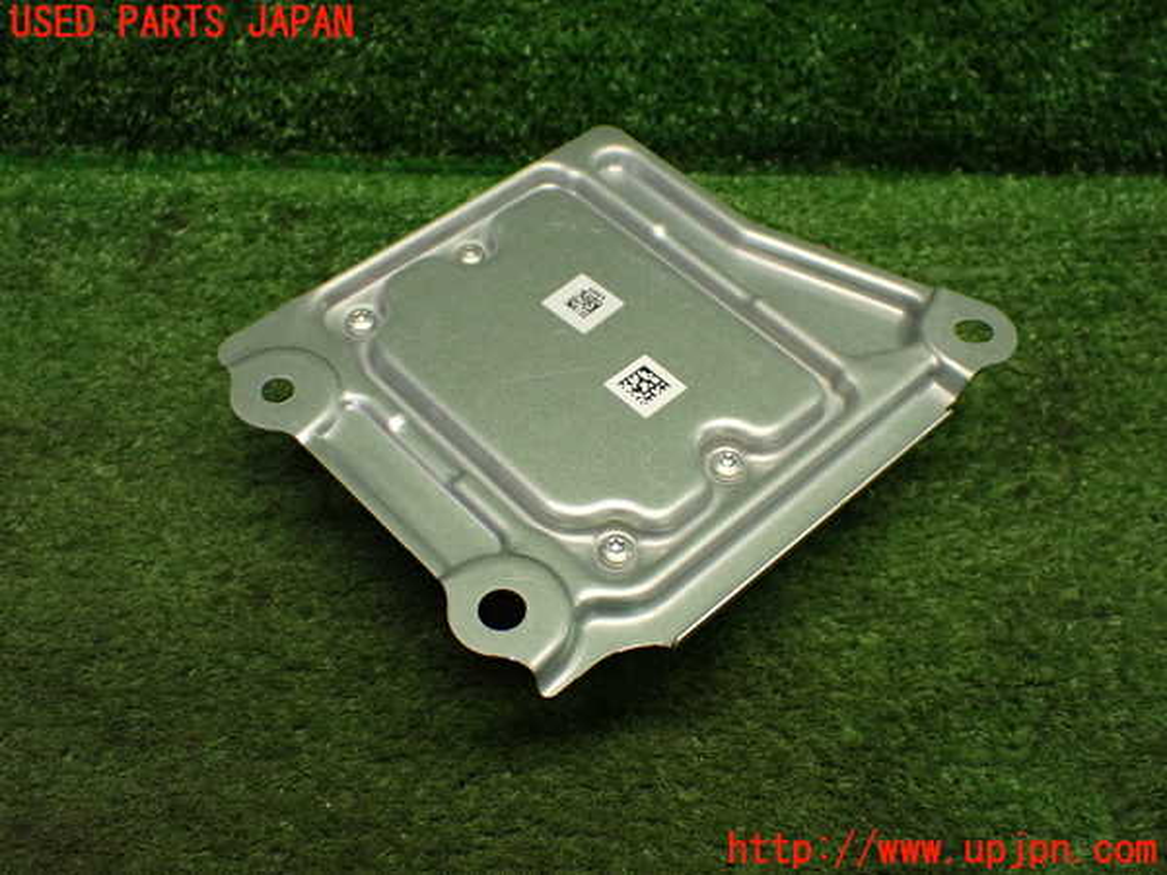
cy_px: 438
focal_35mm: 38
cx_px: 584
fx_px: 1281
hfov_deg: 49.0
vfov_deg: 37.7
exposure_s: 1/160
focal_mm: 6.83
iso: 640
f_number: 2.7
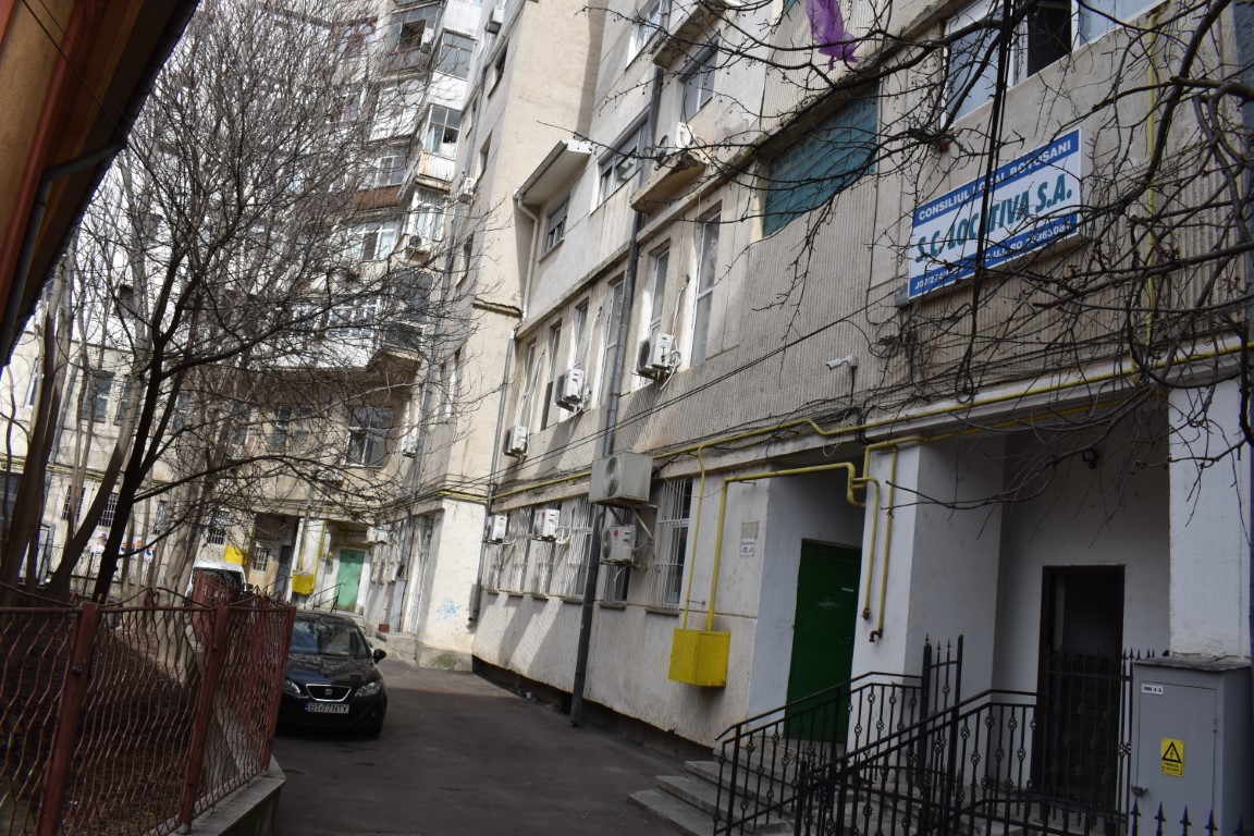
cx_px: 627
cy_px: 418
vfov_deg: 47.9
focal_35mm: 27
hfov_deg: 67.4
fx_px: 940
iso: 200
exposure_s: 1/320
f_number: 9
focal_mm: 18
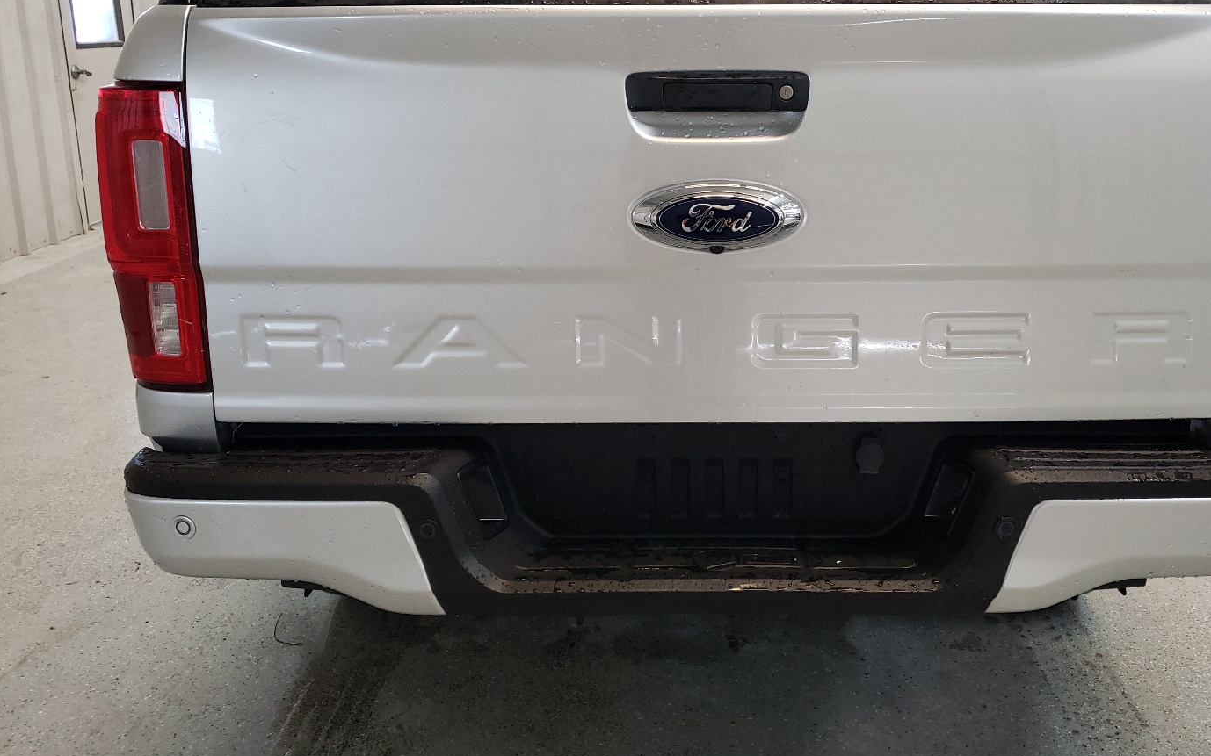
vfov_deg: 39.0
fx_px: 1056
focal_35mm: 32
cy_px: 256
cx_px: 701
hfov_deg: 59.4
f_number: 1.5
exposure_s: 1/60.2
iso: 160
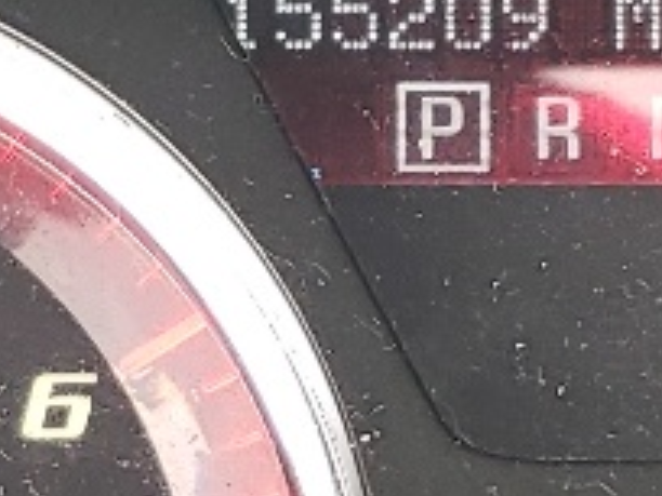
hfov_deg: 9.7
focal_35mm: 204
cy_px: 386
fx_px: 3901
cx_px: 454
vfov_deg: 7.3
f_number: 1.5
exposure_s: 1/100
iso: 97
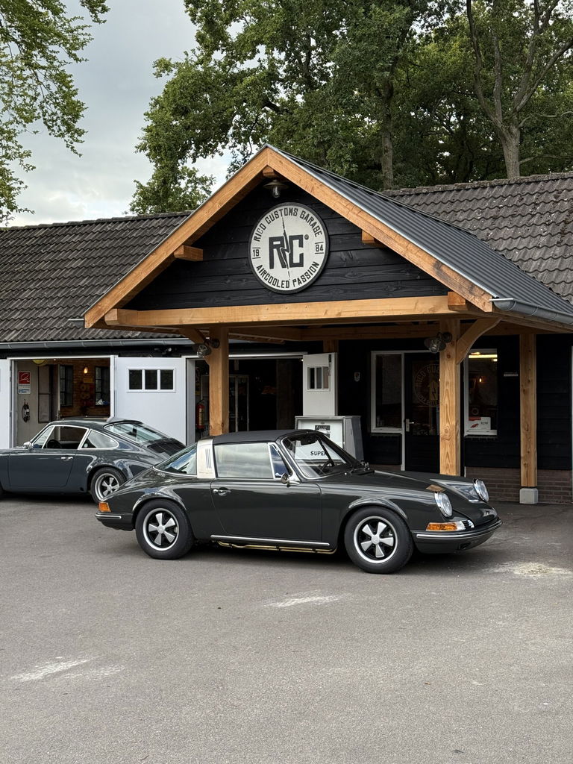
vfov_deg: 39.7
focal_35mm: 48
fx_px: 1059
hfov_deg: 30.3
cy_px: 382
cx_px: 286
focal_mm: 6.76
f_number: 1.78
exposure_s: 1/754
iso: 100
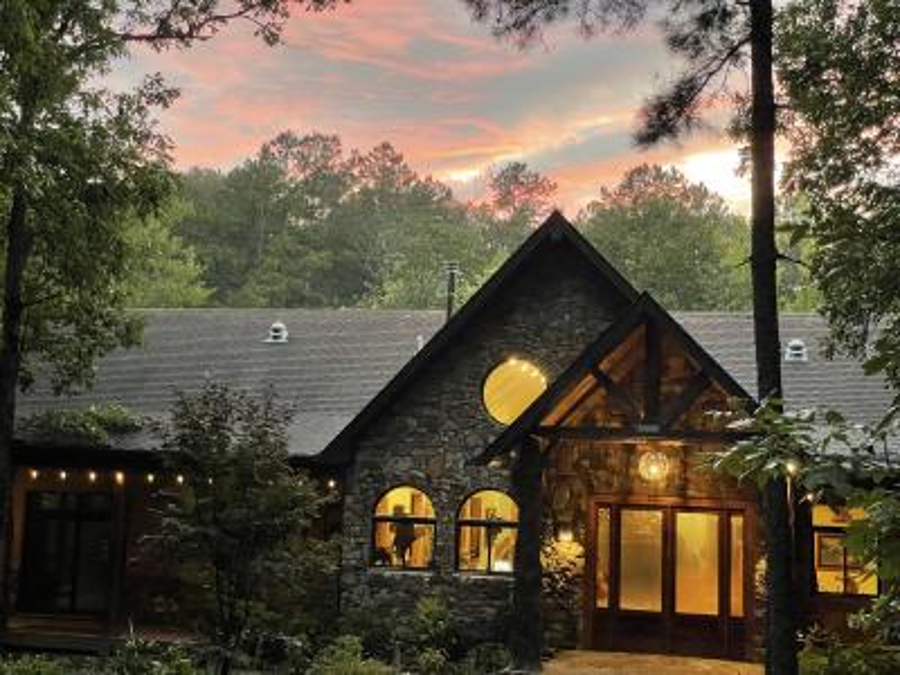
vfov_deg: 28.0
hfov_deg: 36.8
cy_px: 338
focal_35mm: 52
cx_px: 450
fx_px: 1352
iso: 400
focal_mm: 6
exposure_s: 1/60
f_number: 2
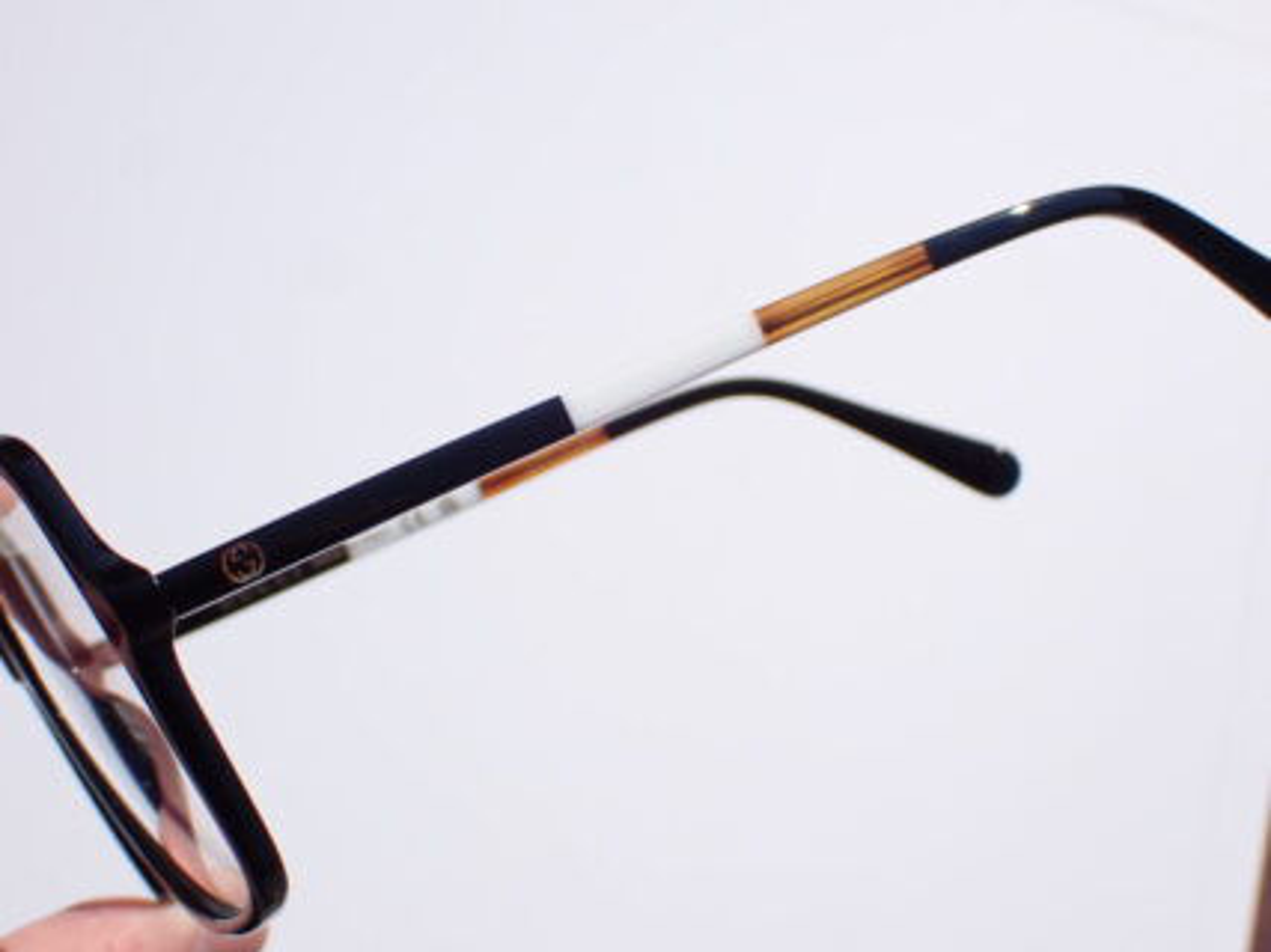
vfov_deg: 21.9
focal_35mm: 67
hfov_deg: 29.0
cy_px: 476
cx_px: 636
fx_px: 2459
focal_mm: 11.88
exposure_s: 1/800
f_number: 5
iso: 100
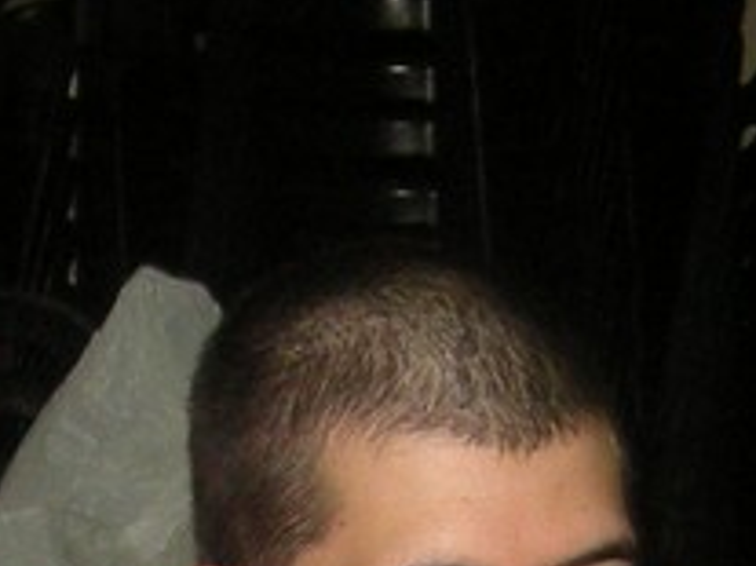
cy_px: 1466
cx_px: 444
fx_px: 4824
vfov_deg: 6.3
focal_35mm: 221
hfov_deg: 9.0
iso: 172
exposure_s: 1/60
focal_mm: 5.7
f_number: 2.8
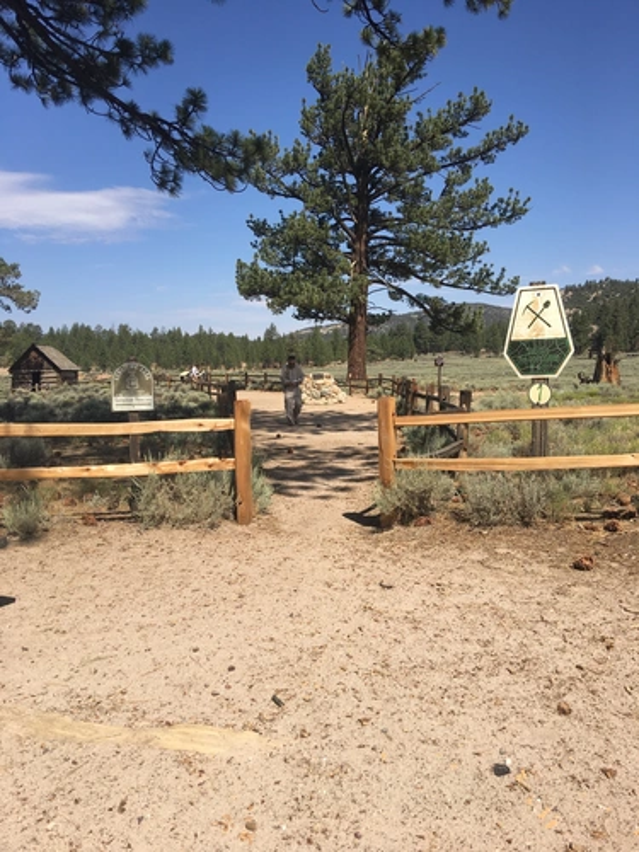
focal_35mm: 29
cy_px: 426
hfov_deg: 48.2
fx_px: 714
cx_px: 320
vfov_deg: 61.7
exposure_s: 1/1637
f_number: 2.2
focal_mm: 4.15
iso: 25
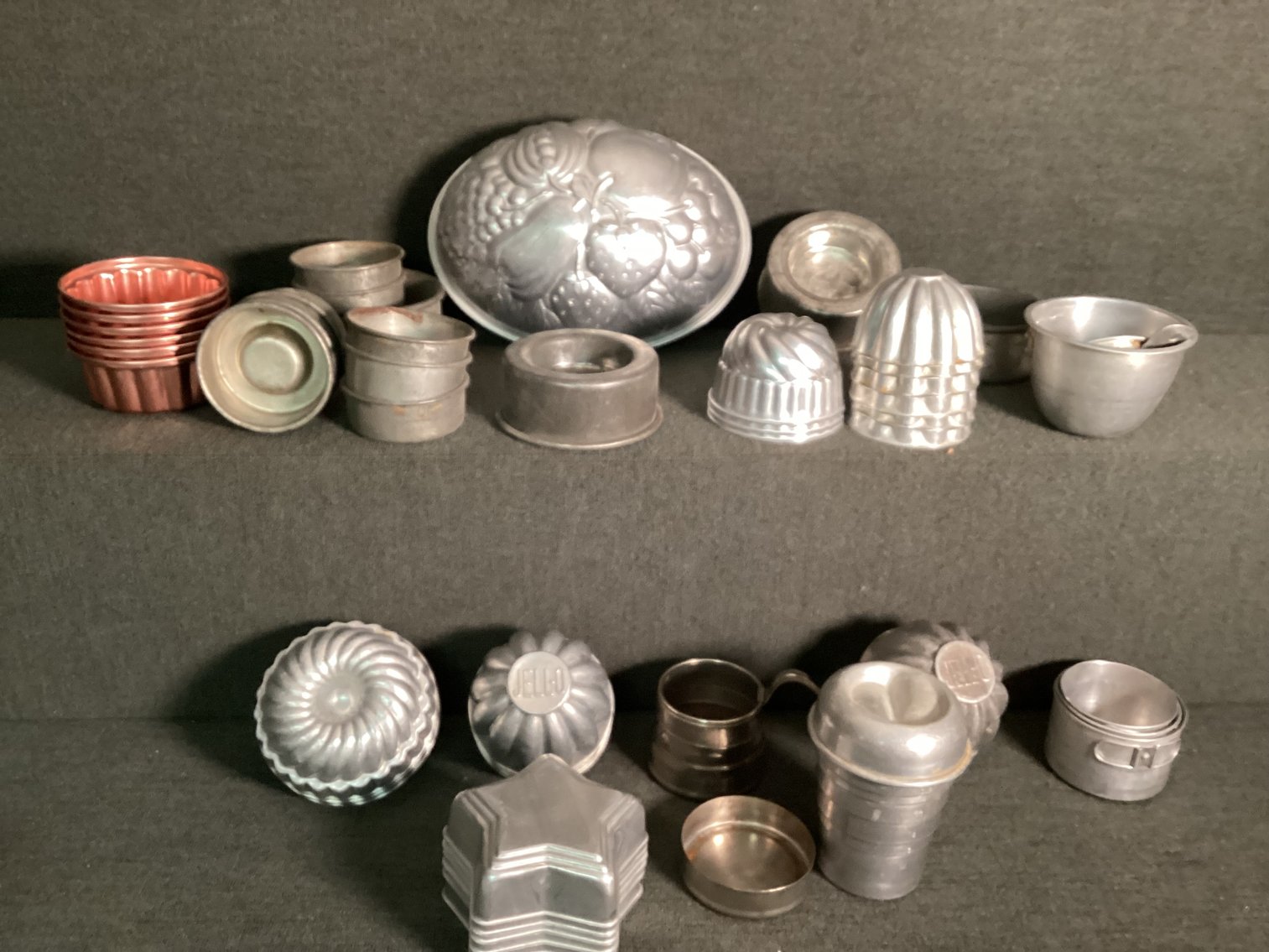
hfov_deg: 58.3
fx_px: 1137
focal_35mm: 31
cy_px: 476
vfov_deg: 45.4
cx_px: 634
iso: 320
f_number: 2.4
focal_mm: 3.3
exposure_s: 1/40
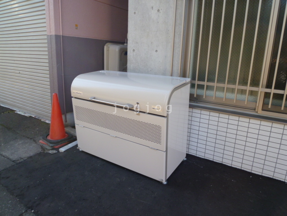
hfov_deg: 71.6
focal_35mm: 24
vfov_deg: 56.8
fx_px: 199
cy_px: 108
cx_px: 144
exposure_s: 1/160
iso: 80
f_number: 2.8
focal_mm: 4.3
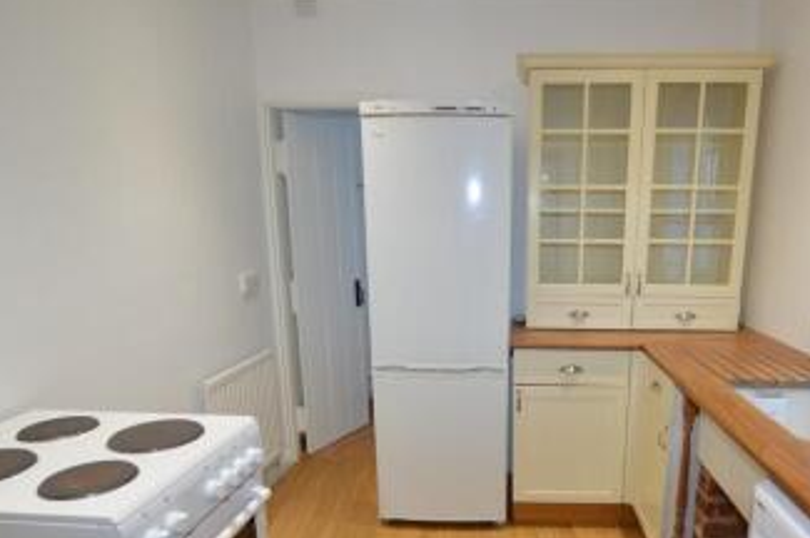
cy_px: 342
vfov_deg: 56.3
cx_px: 491
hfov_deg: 77.6
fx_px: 494
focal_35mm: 22
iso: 400
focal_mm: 10
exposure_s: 1/60
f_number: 4
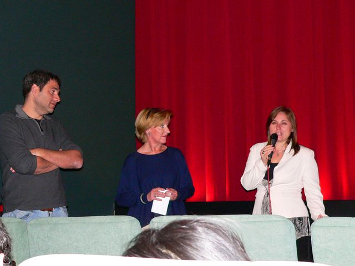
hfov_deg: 30.7
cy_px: 133
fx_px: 646
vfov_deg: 23.3
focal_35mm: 63
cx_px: 178
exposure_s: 1/60
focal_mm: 10.5
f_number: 2.8
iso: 400
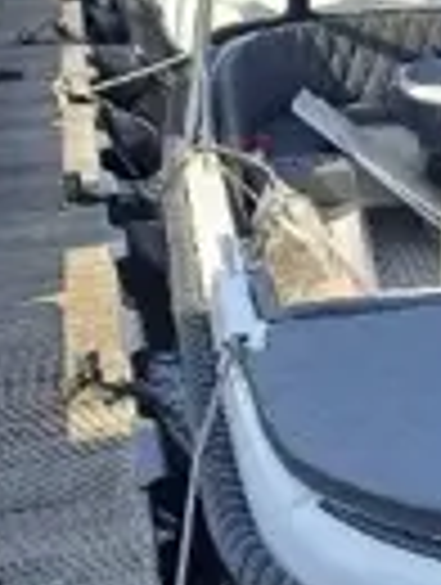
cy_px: 459
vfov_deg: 21.0
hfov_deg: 15.0
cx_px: 652
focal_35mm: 92
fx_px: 1558
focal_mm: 4.65
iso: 32
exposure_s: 1/779
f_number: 1.8
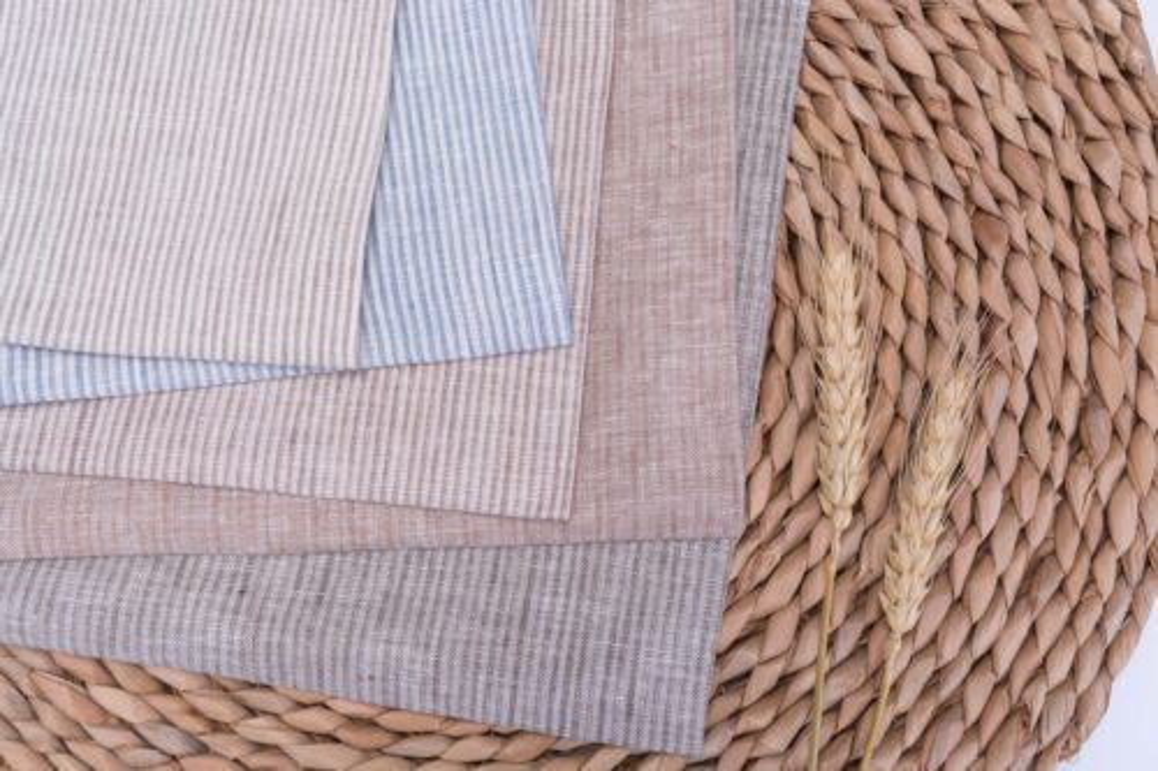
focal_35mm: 34
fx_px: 1109
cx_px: 579
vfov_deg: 38.3
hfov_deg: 55.1
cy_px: 386
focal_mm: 23
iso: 100
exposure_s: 1/125
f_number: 11
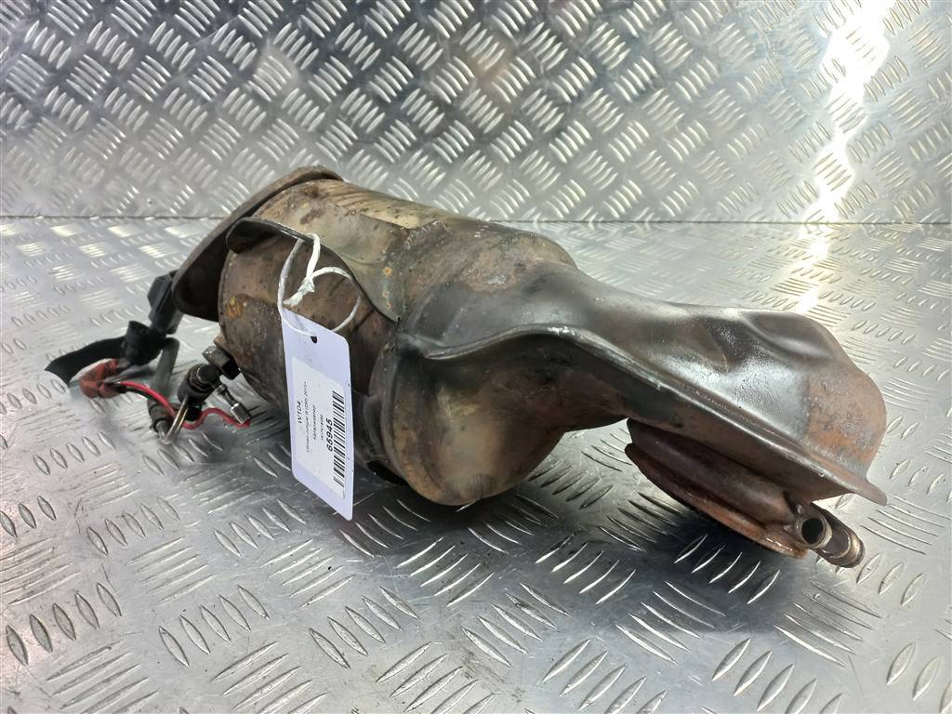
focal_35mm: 25
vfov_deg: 54.9
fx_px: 688
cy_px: 357
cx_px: 476
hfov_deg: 69.4
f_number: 1.8
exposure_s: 1/50
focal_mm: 4.6
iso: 125
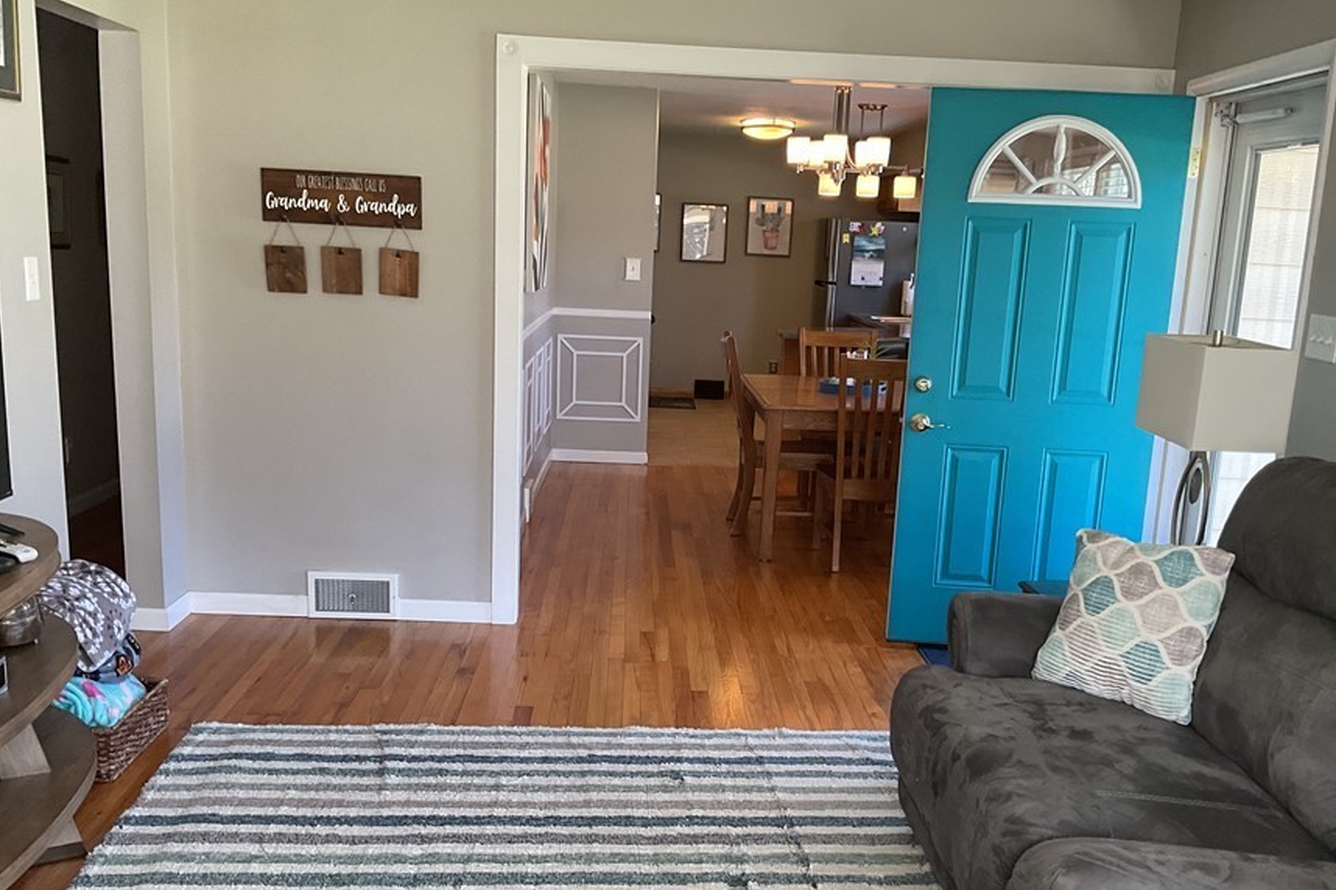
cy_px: 538
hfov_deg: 53.1
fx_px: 1336
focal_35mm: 36
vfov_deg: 36.7
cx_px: 699
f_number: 1.8
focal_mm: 3
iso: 80
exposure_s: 1/60
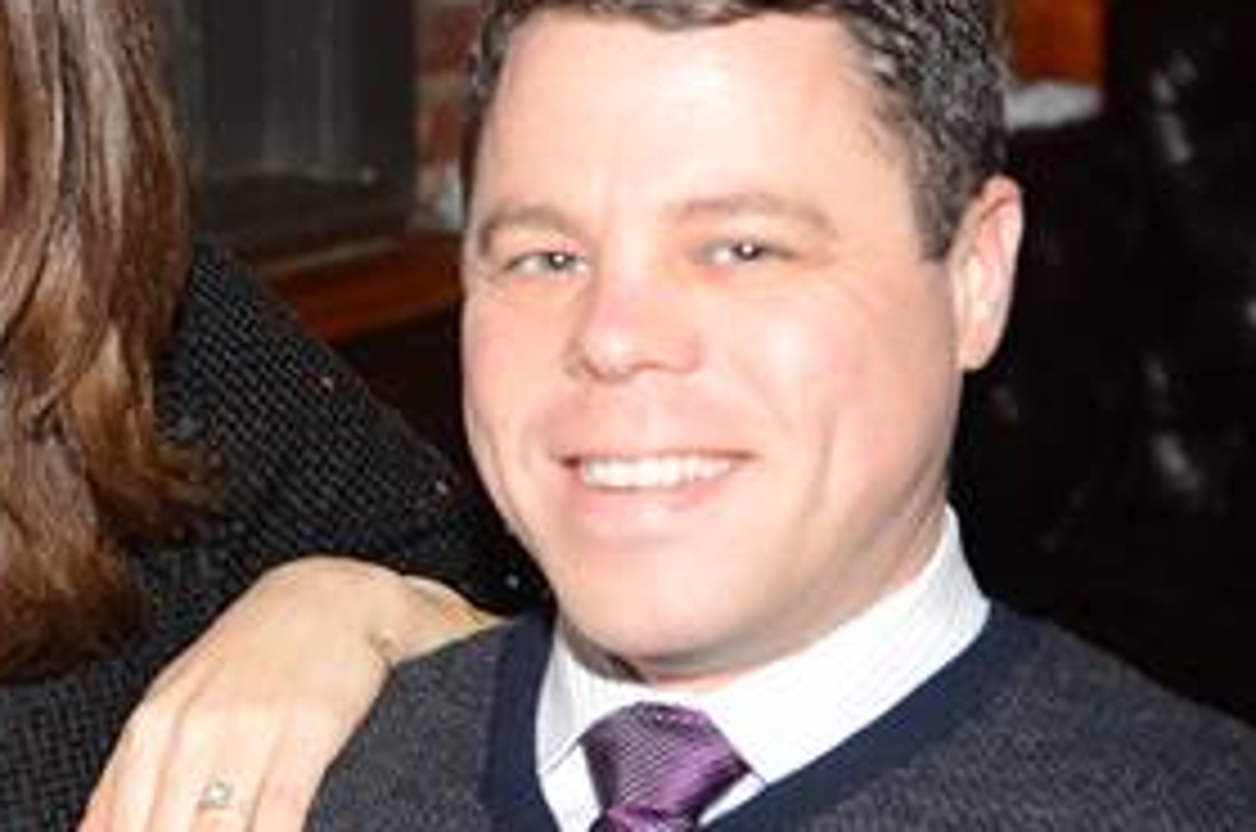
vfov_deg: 10.5
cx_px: 95
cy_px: 328
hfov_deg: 15.6
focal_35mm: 130
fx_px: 4528
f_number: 3.5
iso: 1250
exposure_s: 1/40
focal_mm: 44
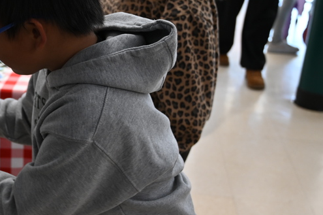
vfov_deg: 22.2
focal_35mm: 61
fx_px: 547
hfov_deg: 30.9
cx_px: 11
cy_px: 85
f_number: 4
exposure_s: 1/125
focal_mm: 29.5
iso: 720
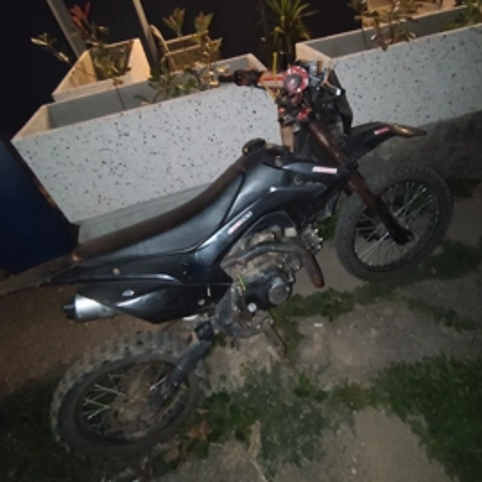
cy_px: 216
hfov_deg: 72.0
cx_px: 265
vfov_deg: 71.9
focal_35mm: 21
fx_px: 331
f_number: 2.2
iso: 2000
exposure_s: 1/20
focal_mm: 1.65
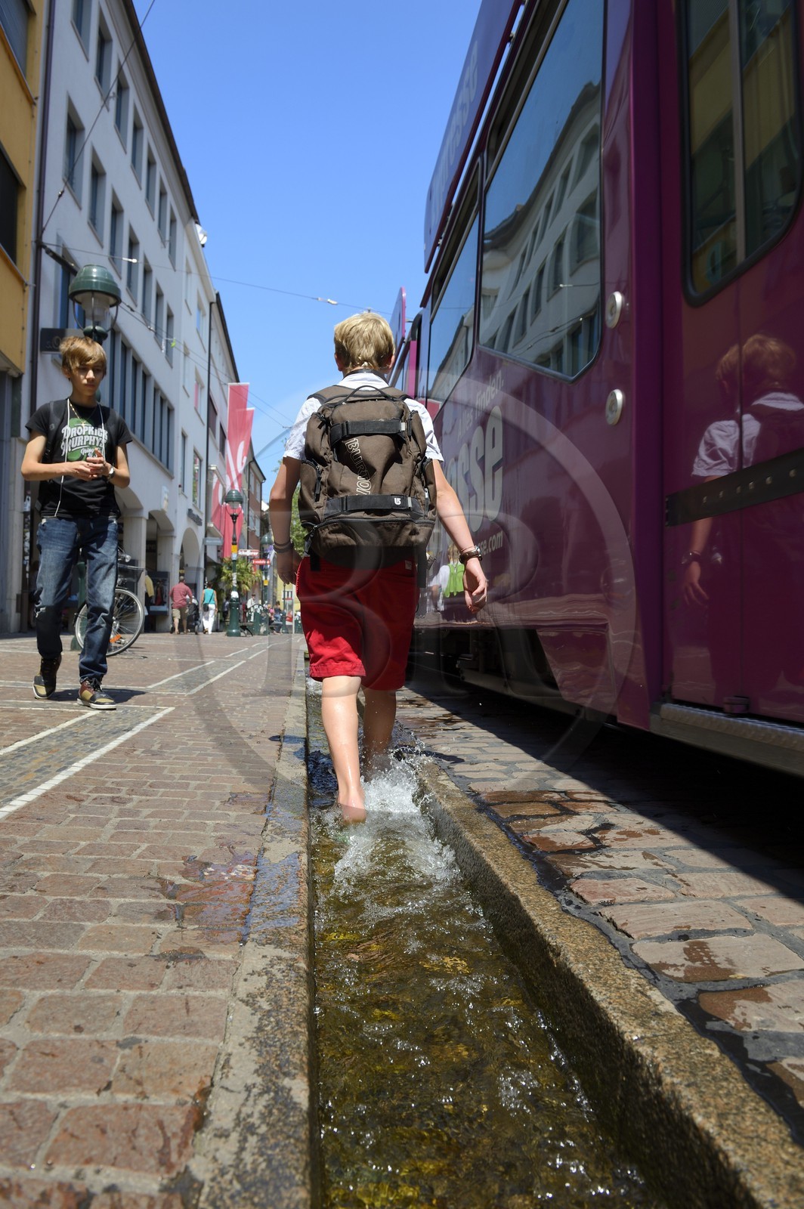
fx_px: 805
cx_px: 402
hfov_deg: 53.1
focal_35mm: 24
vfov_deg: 73.8
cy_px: 604
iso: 200
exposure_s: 1/400
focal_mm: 24
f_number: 7.1
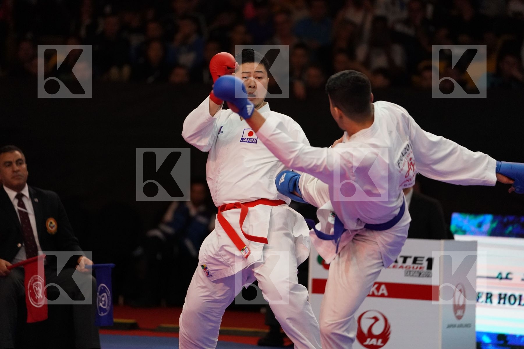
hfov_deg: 10.3
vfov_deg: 6.9
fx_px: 2911
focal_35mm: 200
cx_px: 262
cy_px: 174
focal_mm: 200
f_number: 2.8
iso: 6400
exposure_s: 1/1000
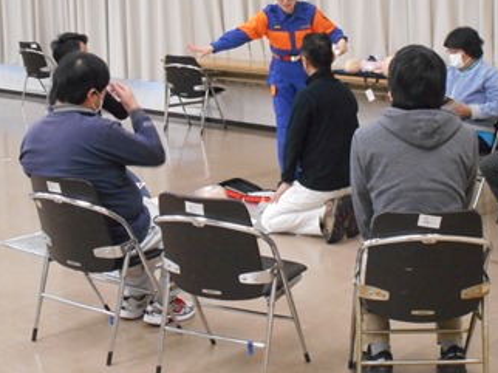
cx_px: 331
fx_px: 1021
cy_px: 153
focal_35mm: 71
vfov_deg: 20.7
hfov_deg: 27.3
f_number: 4.9
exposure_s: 1/25
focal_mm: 9.1
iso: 800
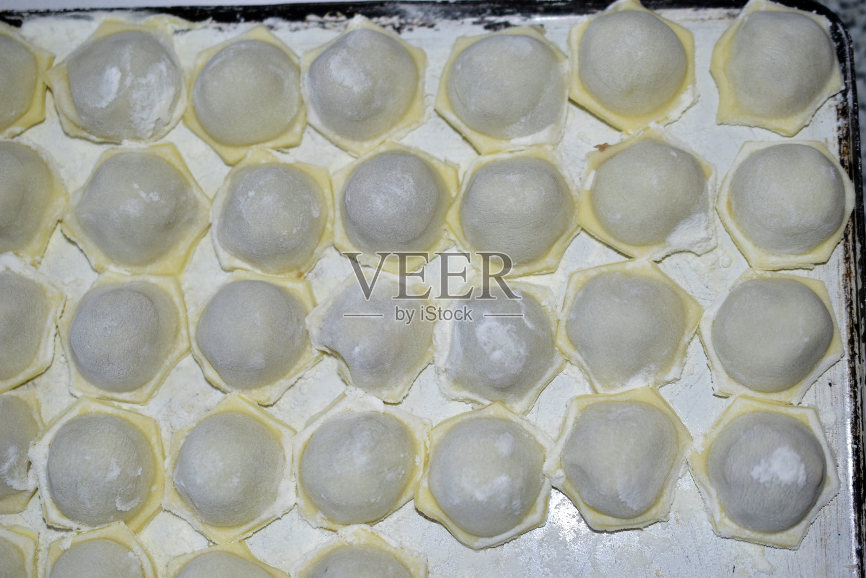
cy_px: 289
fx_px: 1443
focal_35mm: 60
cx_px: 433
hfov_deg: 33.4
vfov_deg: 22.6
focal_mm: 40
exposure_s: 1/80
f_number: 3
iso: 100
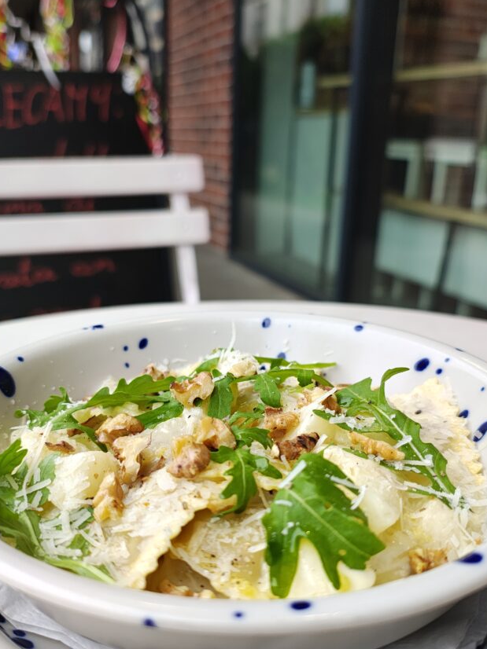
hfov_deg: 45.4
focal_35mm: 31
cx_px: 233
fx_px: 582
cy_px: 360
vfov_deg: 58.2
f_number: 1.4
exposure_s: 1/100
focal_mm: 5.89
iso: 152
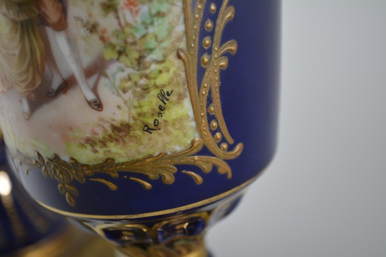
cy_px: 128
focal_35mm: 75
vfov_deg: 18.2
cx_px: 193
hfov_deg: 27.0
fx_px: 804
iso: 400
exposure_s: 1/100
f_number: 5.6
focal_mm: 50
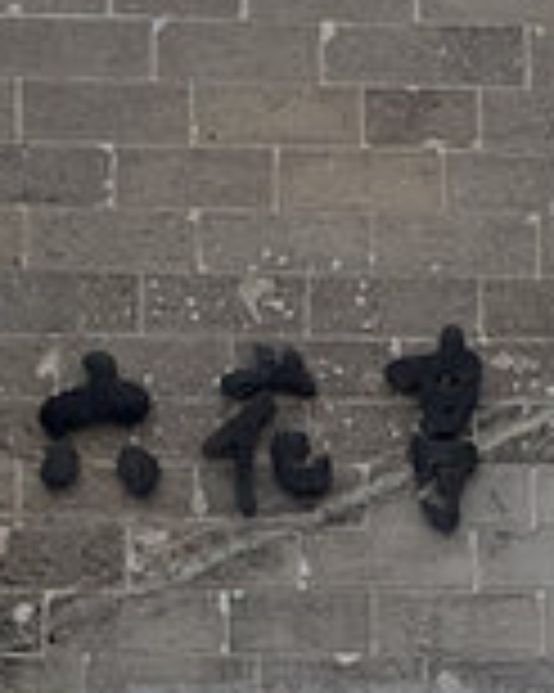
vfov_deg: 11.1
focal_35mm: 169
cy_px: 904
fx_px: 3467
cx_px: 725
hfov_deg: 9.0
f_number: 1.8
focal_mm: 4.25
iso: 25
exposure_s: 1/408
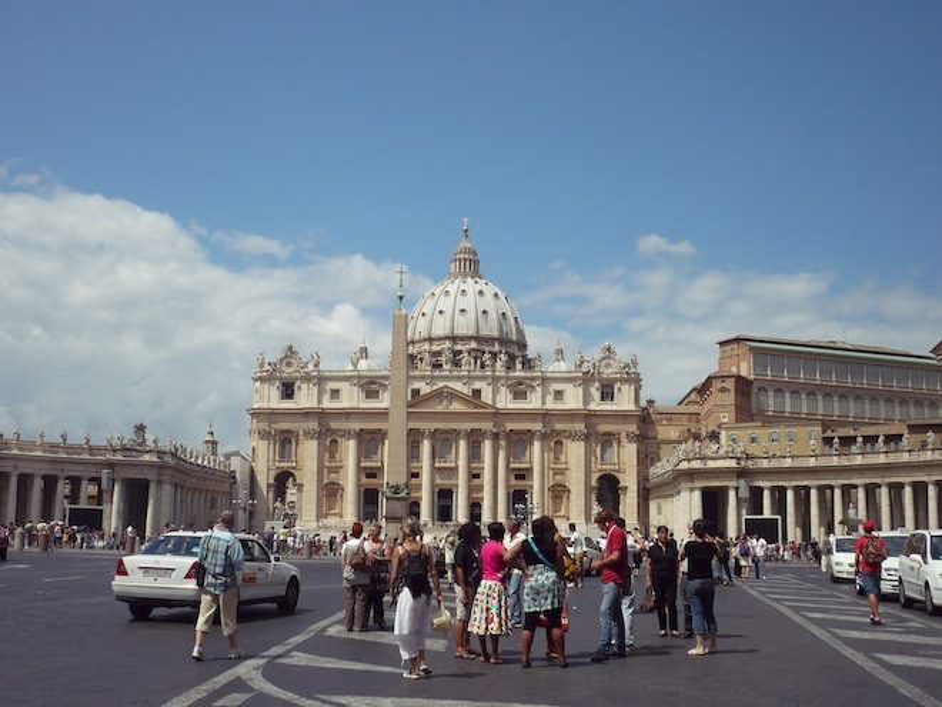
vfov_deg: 32.9
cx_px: 471
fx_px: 1197
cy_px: 354
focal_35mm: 44
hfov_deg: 42.9
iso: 100
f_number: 8
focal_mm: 6
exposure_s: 1/400
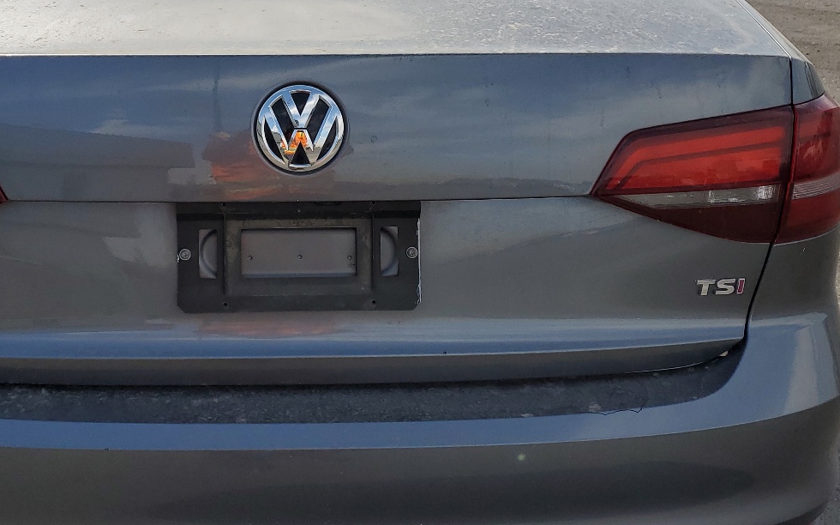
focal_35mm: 45
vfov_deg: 28.5
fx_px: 1030
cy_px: 192
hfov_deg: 43.8
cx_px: 285
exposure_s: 1/2500
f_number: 1.5
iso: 50
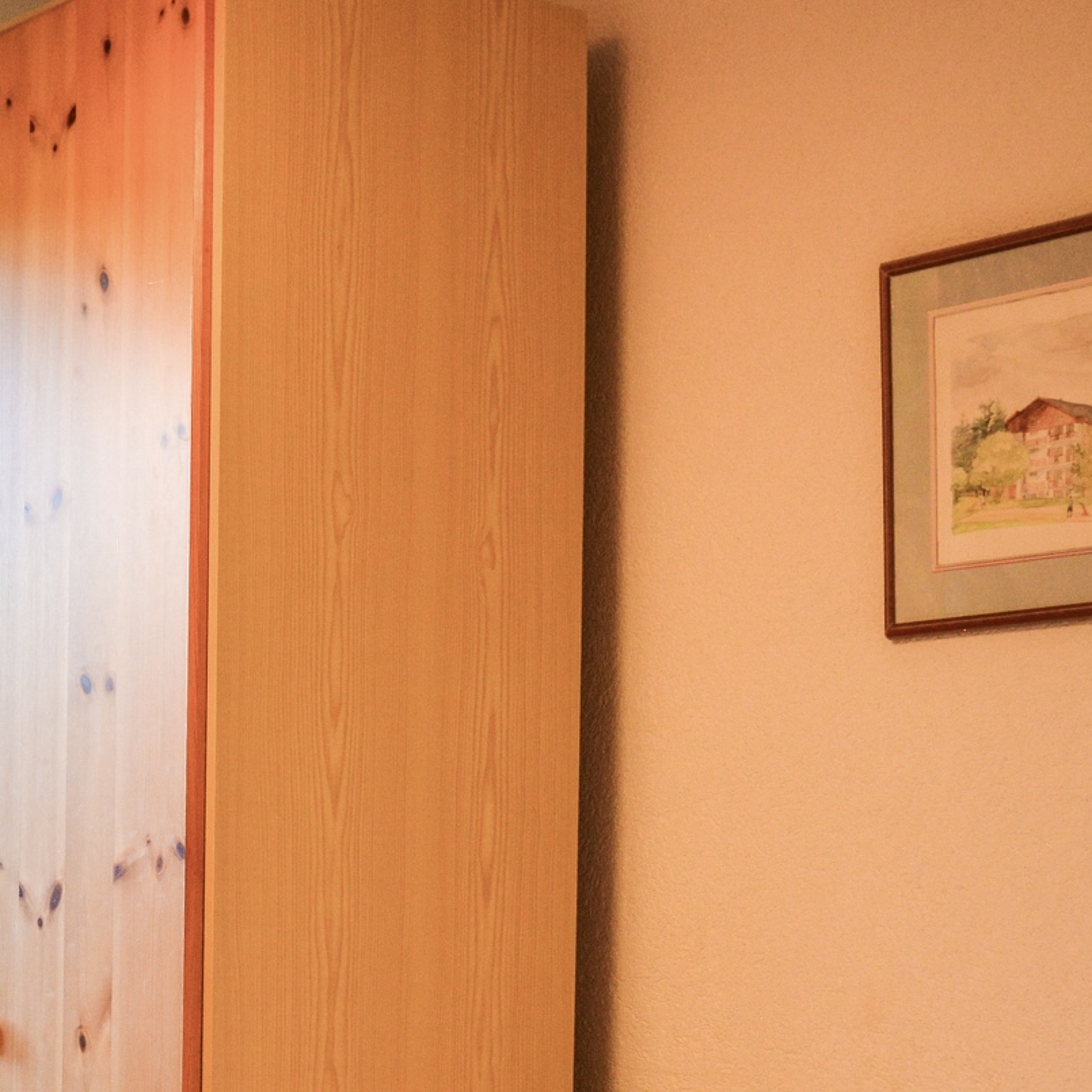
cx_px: -19
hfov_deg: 22.7
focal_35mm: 73
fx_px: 2605
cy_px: 1014
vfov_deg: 23.0
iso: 450
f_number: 4
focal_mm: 18
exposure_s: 1/60
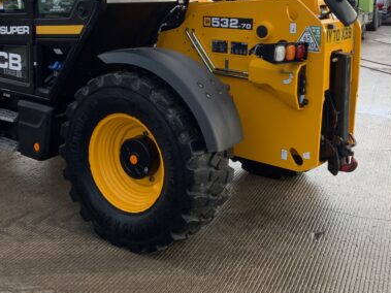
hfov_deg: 38.9
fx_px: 553
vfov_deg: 29.0
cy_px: 61
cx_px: 173
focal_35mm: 49
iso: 16
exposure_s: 1/276
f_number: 1.8
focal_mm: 3
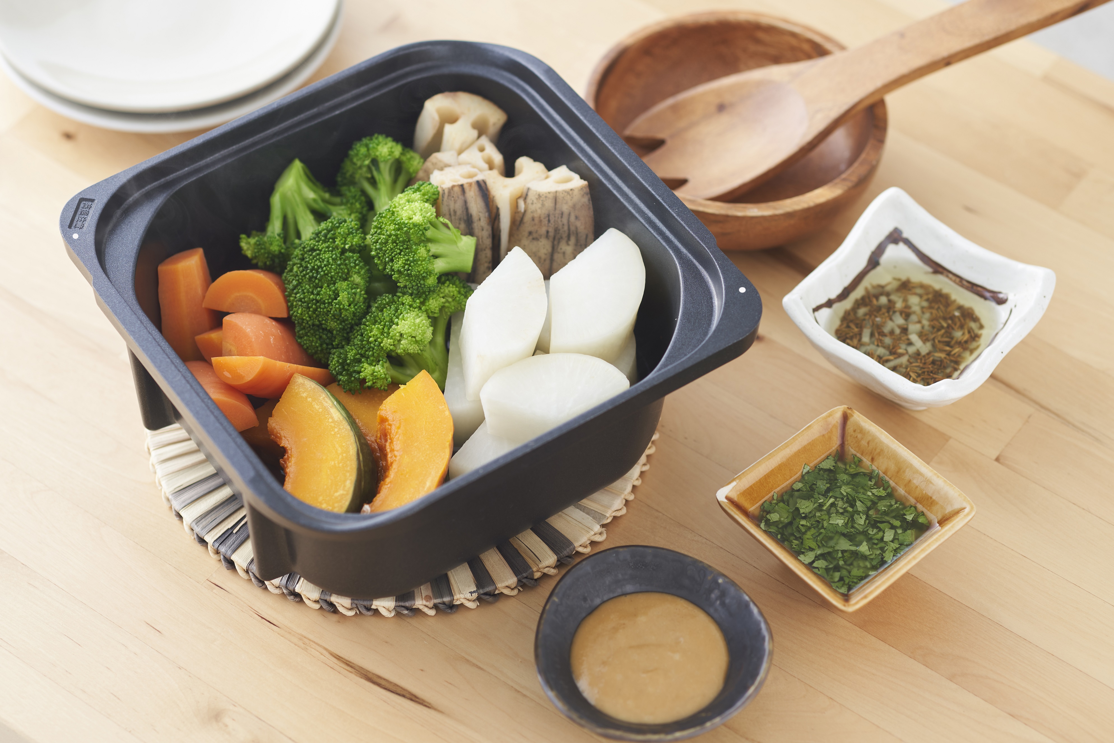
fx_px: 2785
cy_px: 372
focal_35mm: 90
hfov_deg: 22.6
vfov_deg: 15.2
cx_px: 557
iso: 100
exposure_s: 1/125
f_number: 4
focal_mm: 90
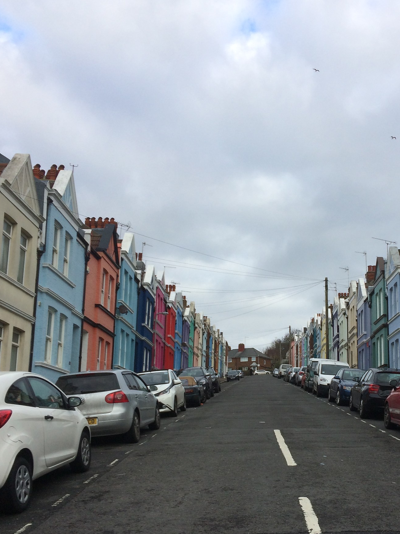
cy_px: 329
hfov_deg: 35.6
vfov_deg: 46.4
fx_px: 616
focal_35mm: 40
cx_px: 269
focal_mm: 4.15
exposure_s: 1/651
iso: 32
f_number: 2.2
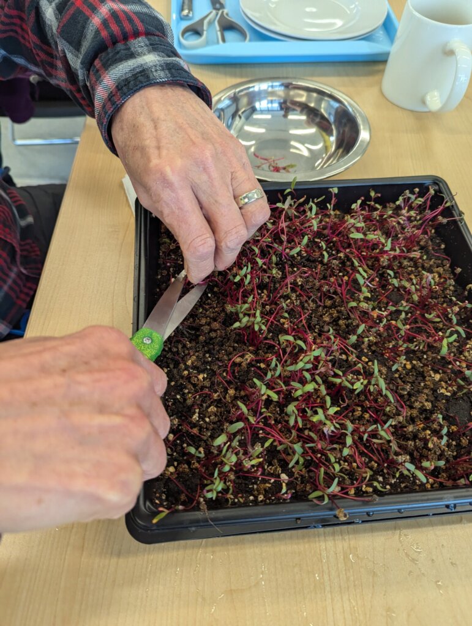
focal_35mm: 24
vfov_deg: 71.5
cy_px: 313
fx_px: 435
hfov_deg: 56.9
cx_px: 236
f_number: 1.85
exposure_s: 1/515
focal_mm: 6.81
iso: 517
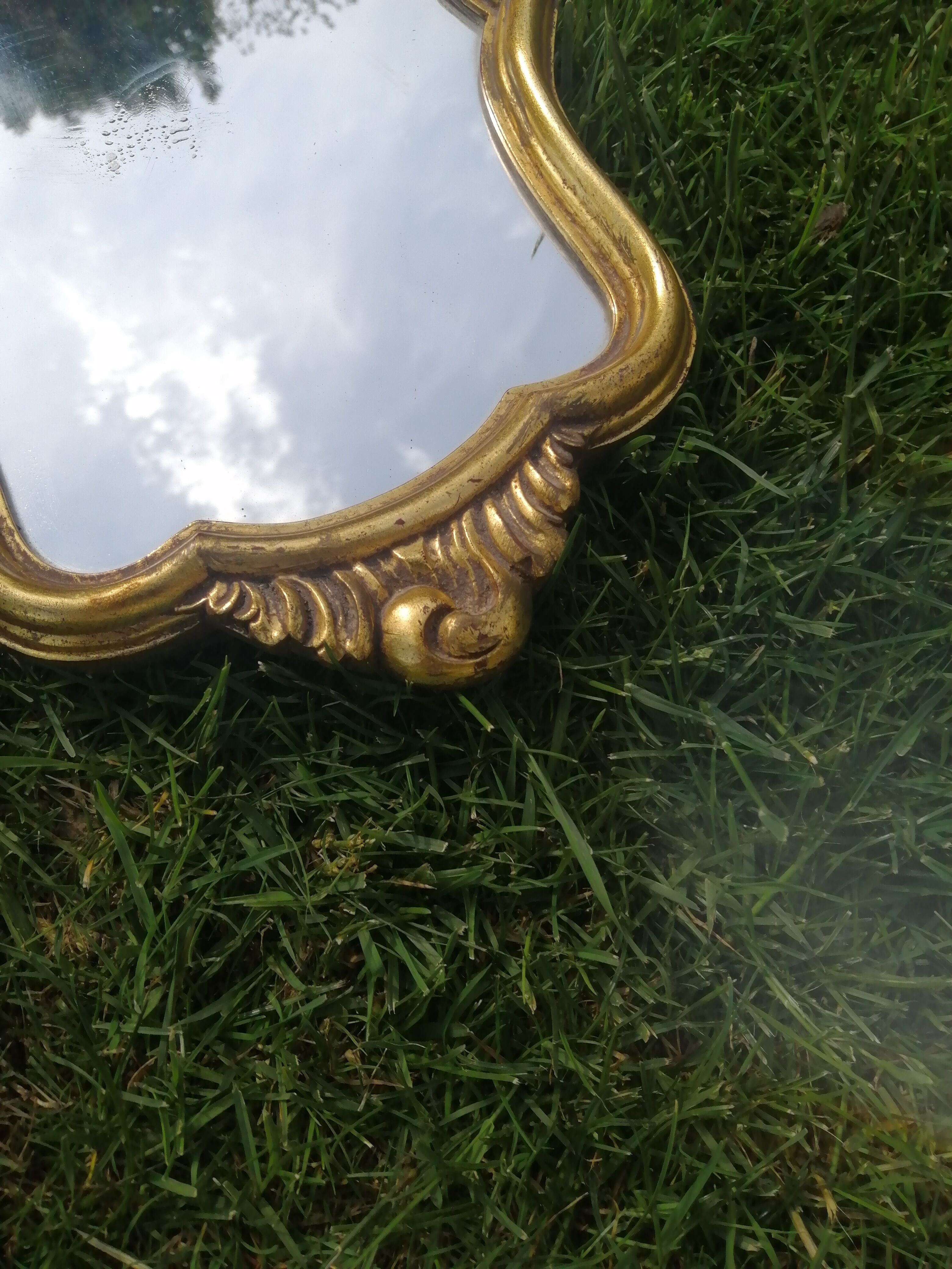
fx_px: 953
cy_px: 634
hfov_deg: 53.1
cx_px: 476
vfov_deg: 67.3
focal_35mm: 26
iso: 50
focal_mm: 3.6
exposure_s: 1/1681
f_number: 1.8
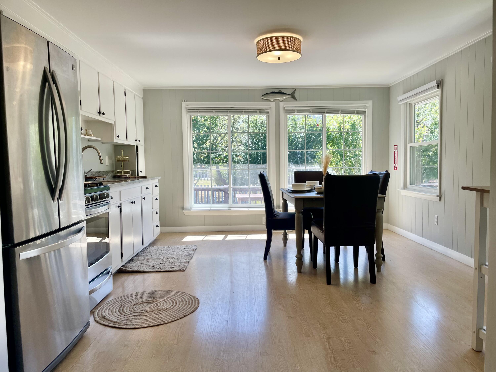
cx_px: 248
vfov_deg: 53.1
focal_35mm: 26
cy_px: 186
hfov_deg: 67.3
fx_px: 373
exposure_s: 1/149
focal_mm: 4.2
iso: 32
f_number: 1.6
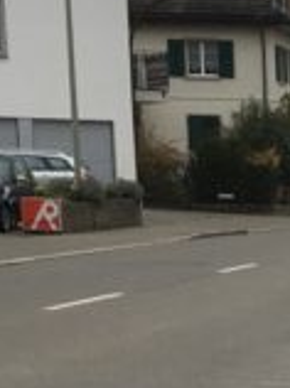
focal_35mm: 188
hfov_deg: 7.5
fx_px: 2106
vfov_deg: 9.7
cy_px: 825
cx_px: 624
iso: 25
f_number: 2.2
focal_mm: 4.15
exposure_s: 1/553
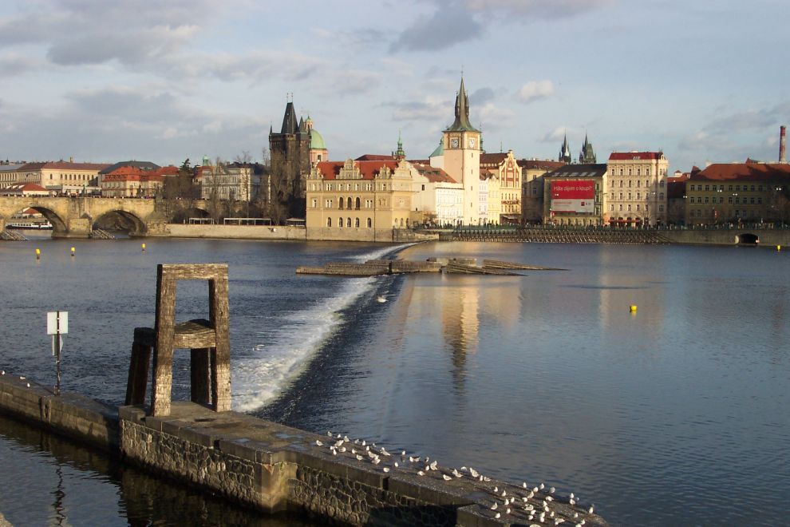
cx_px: 395
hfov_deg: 38.9
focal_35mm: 51
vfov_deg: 26.5
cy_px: 264
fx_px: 1119
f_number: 5.6
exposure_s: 1/500
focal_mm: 10.7
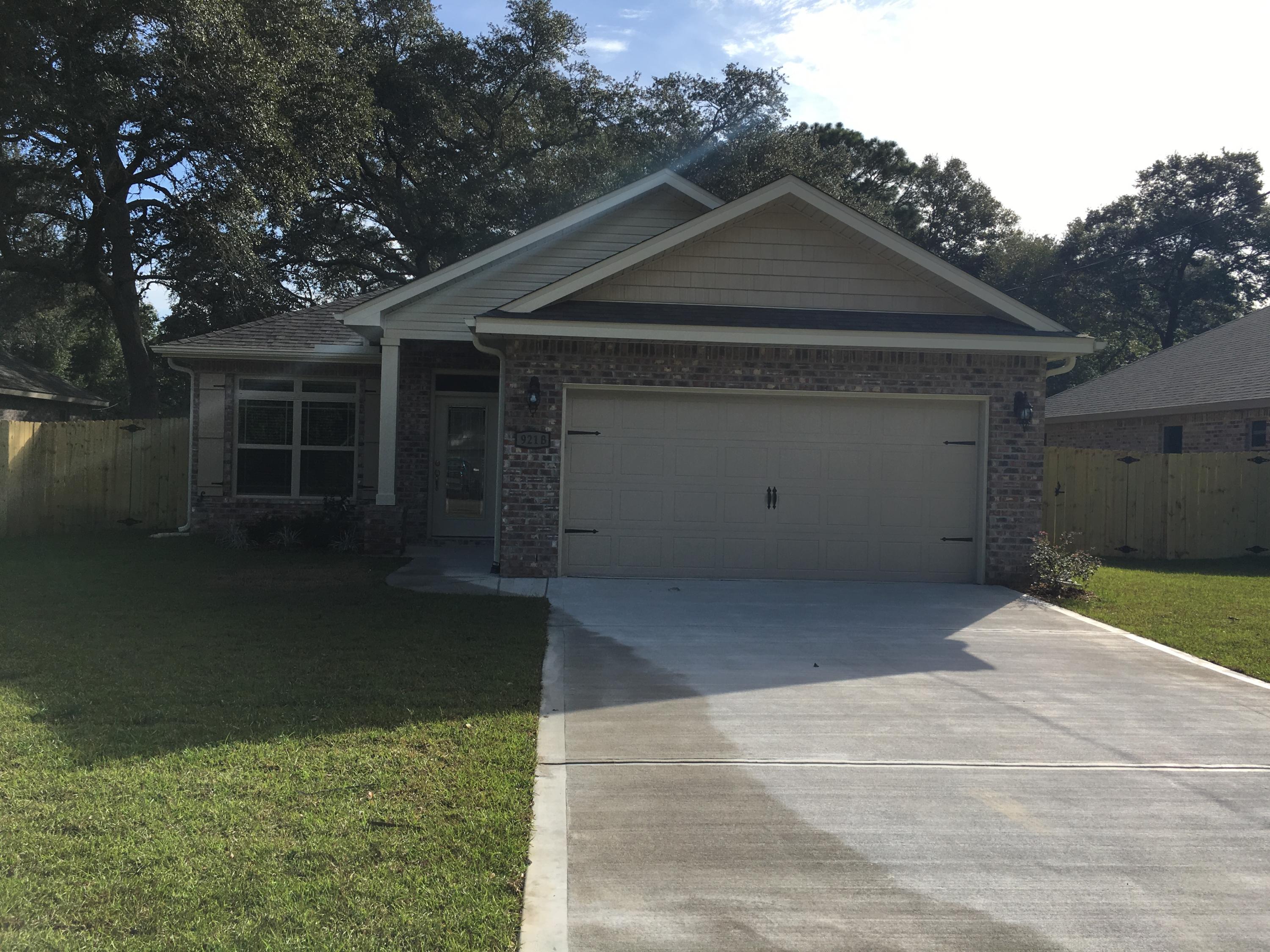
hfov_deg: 61.7
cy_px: 476
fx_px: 1064
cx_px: 635
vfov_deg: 48.2
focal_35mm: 29
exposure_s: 1/1425
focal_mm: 4.15
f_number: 2.2
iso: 25
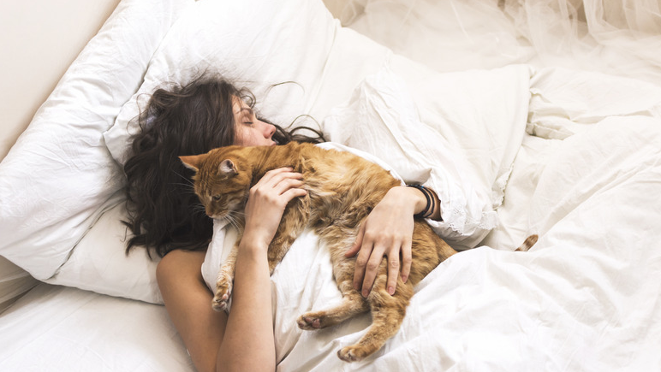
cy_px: 214
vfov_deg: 21.6
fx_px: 974
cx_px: 330
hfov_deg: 37.5
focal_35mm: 56
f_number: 2
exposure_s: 1/200
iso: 400
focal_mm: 35
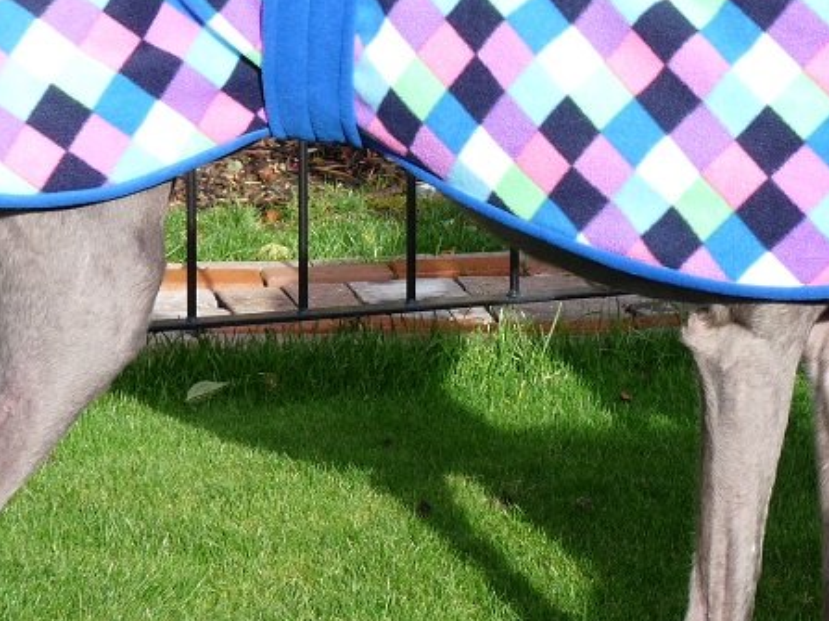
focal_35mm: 120
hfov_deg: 16.4
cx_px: 568
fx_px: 2873
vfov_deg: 12.3
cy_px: 183
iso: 100
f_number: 5
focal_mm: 8.7
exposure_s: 1/250
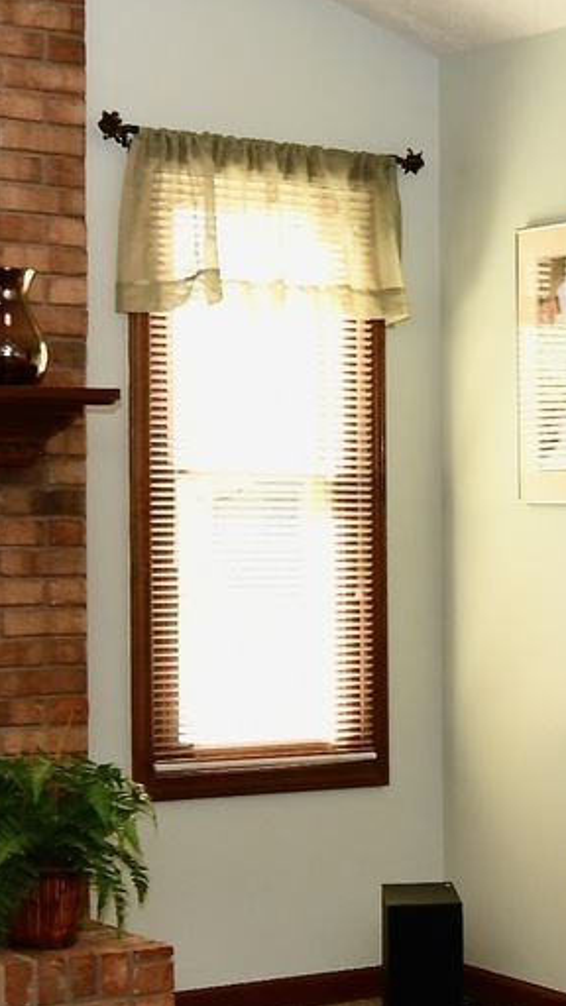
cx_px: 621
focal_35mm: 88
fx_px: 2348
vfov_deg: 24.2
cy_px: 578
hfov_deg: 13.5
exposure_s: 1/60
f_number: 6.3
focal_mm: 14
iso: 640
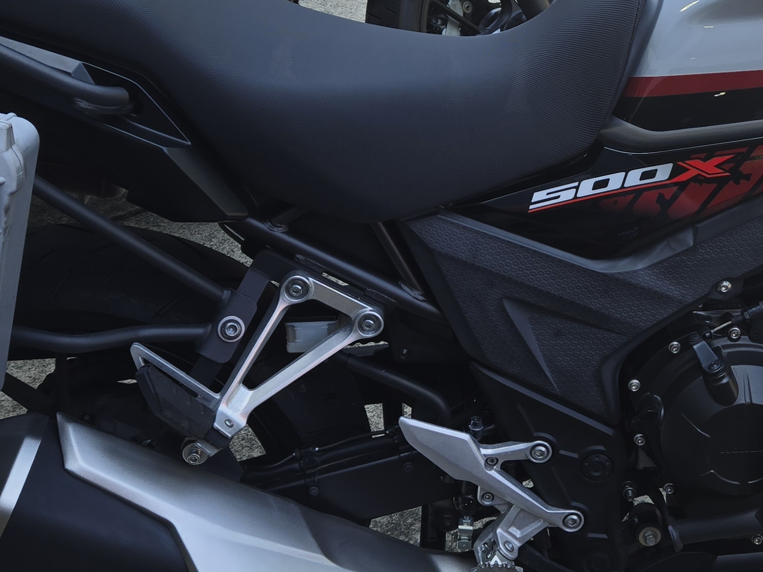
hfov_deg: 32.5
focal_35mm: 58
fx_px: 1279
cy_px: 149
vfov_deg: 25.0
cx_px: 586
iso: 25
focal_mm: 5.4
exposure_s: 1/332
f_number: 1.8
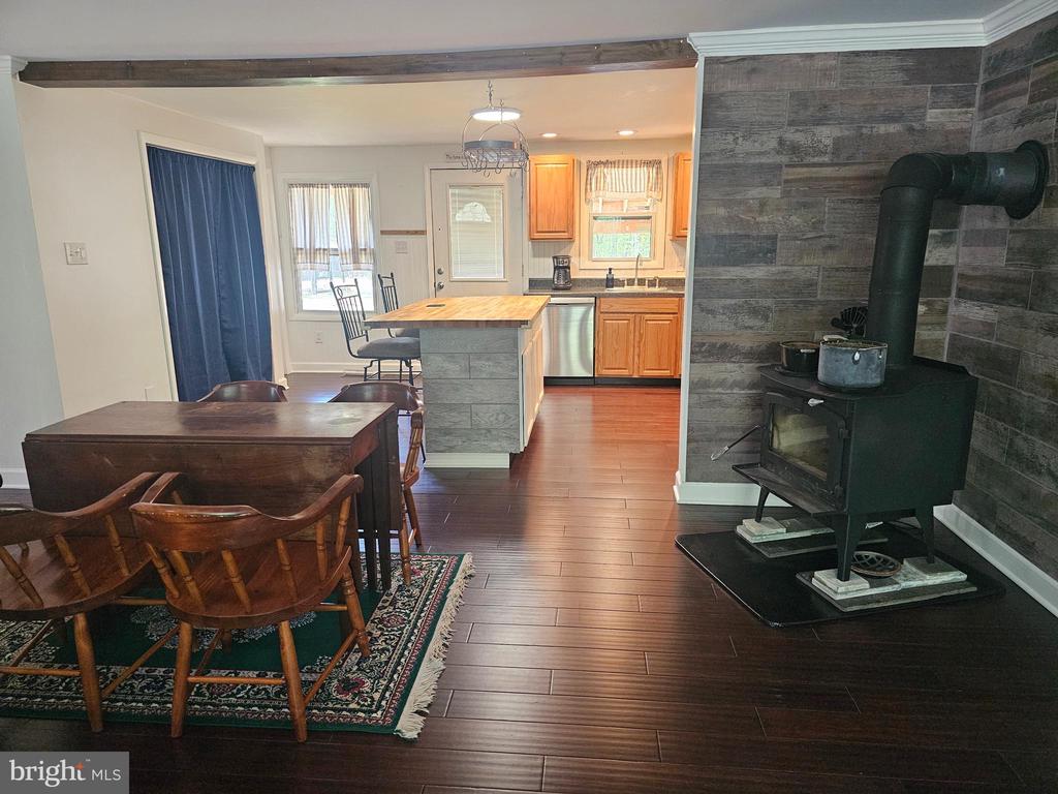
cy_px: 397
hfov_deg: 73.9
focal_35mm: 23
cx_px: 529
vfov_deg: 58.9
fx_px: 703
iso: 800
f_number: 1.7
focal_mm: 6.3
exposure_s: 1/120
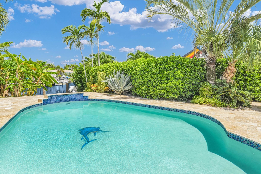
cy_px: 87
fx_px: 145
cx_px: 130
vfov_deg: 61.9
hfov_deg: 84.0
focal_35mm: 20
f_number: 8
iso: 200
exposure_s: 1/125
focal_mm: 20
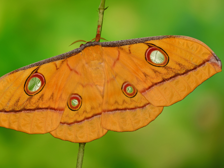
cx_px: 101
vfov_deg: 13.0
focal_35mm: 114
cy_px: 84
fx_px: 738
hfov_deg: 17.3
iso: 200
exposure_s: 1/6
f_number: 16
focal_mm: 105
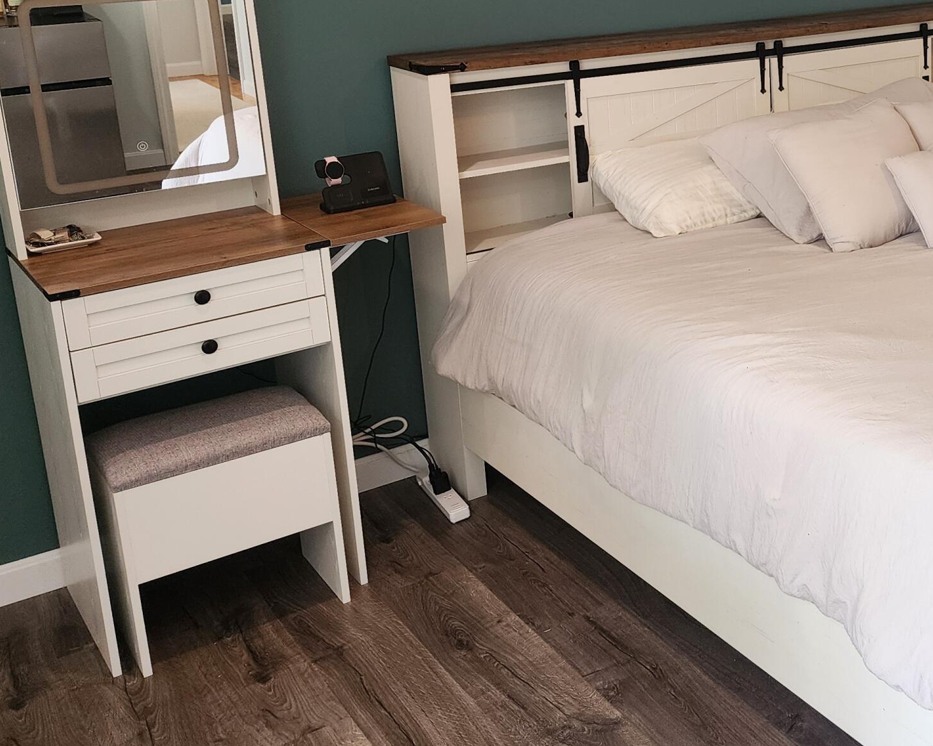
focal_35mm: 46
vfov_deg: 32.1
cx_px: 886
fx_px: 1270
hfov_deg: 37.0
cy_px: 175
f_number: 1.8
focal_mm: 6.4
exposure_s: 1/120
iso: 125
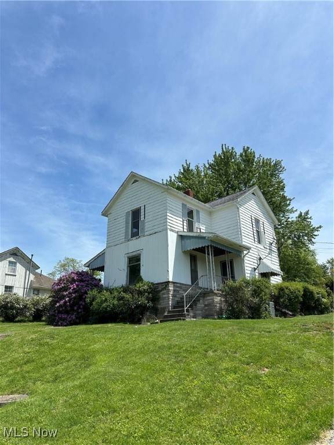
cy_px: 222
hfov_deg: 56.8
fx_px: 309
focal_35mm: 24
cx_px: 167
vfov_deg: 71.6
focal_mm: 6.86
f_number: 1.78
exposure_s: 1/4762
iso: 80
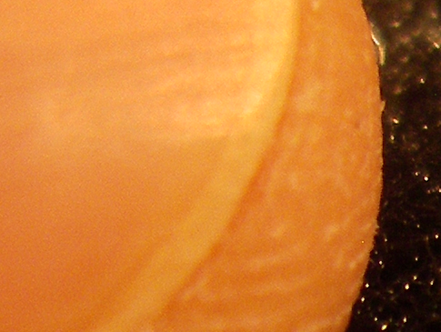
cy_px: 755
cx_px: 982
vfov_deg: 6.2
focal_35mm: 233
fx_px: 2972
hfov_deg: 8.0
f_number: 2.8
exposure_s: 1/30
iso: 200
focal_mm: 7.8
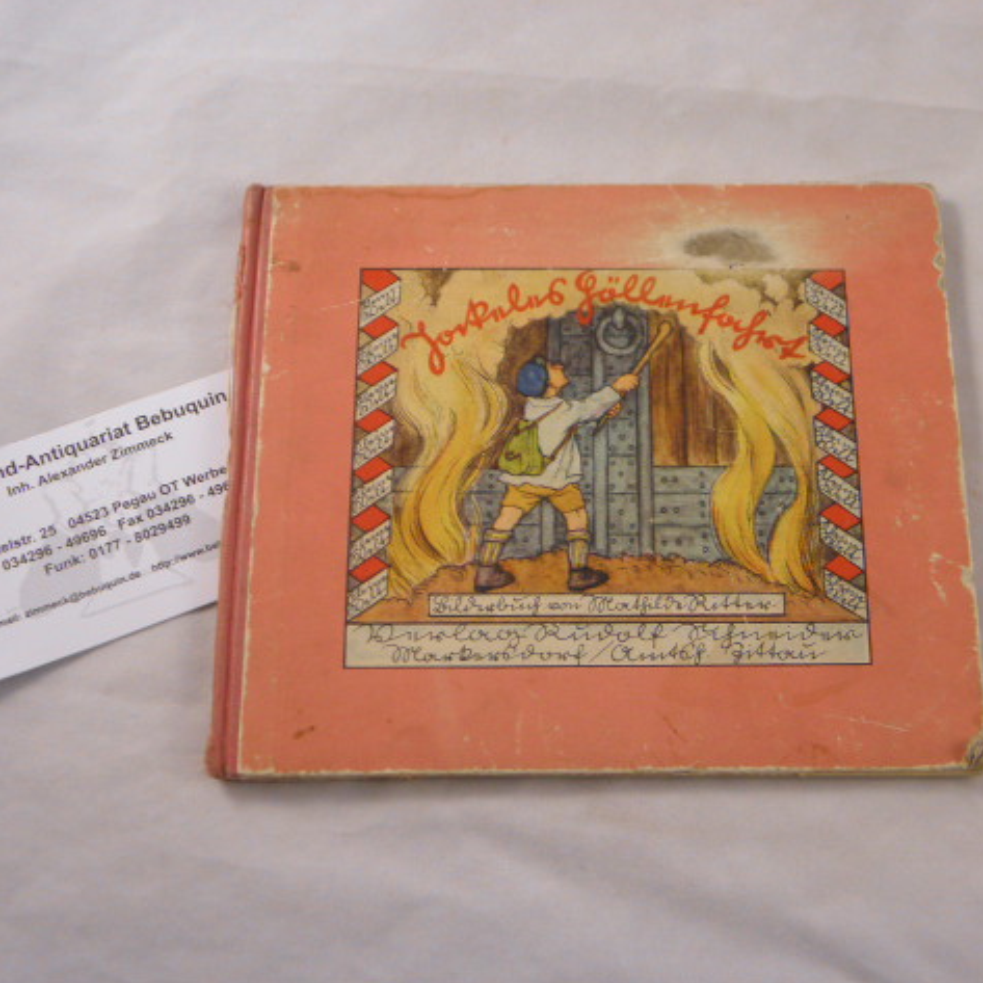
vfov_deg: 34.7
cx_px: 596
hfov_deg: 34.5
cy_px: 490
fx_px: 1574
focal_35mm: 49
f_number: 3.8
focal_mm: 7.5
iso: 100
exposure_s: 1/60
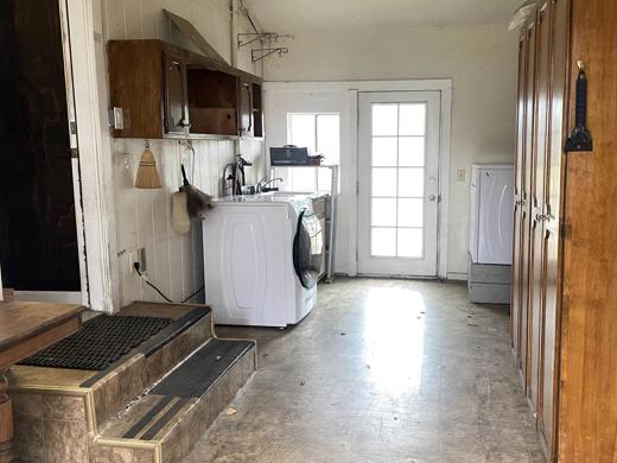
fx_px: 570
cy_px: 223
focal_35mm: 32
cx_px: 342
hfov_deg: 56.7
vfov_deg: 44.2
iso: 160
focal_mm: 4.25
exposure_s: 1/60
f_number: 1.8
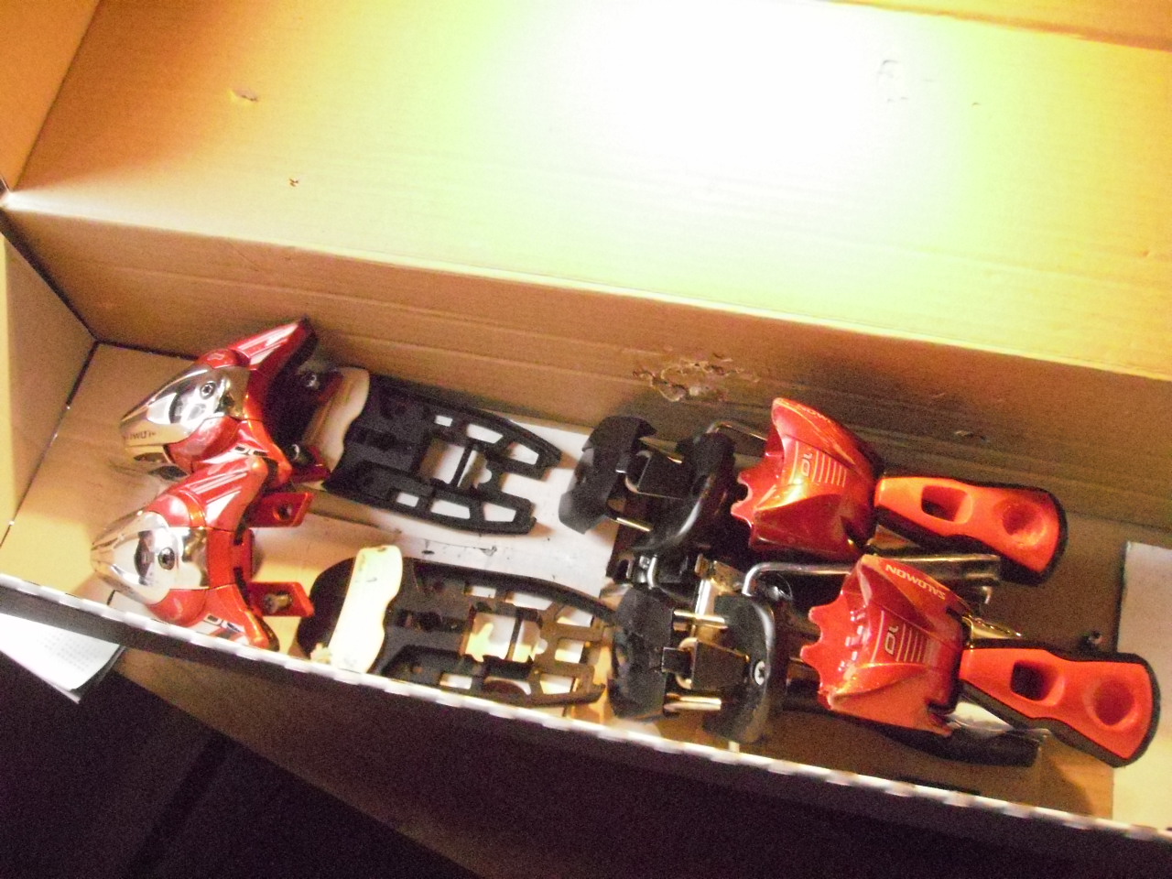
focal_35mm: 38
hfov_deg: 49.0
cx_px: 586
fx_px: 1287
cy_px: 440
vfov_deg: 37.7
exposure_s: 1/80
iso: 1600
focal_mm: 6.7
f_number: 3.5
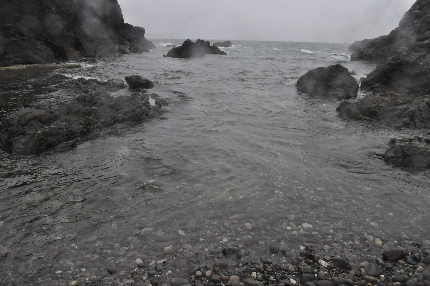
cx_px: 215
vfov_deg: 43.5
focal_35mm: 30
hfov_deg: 62.0
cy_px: 143
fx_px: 358
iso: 3200
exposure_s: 1/1250
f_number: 18
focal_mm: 20
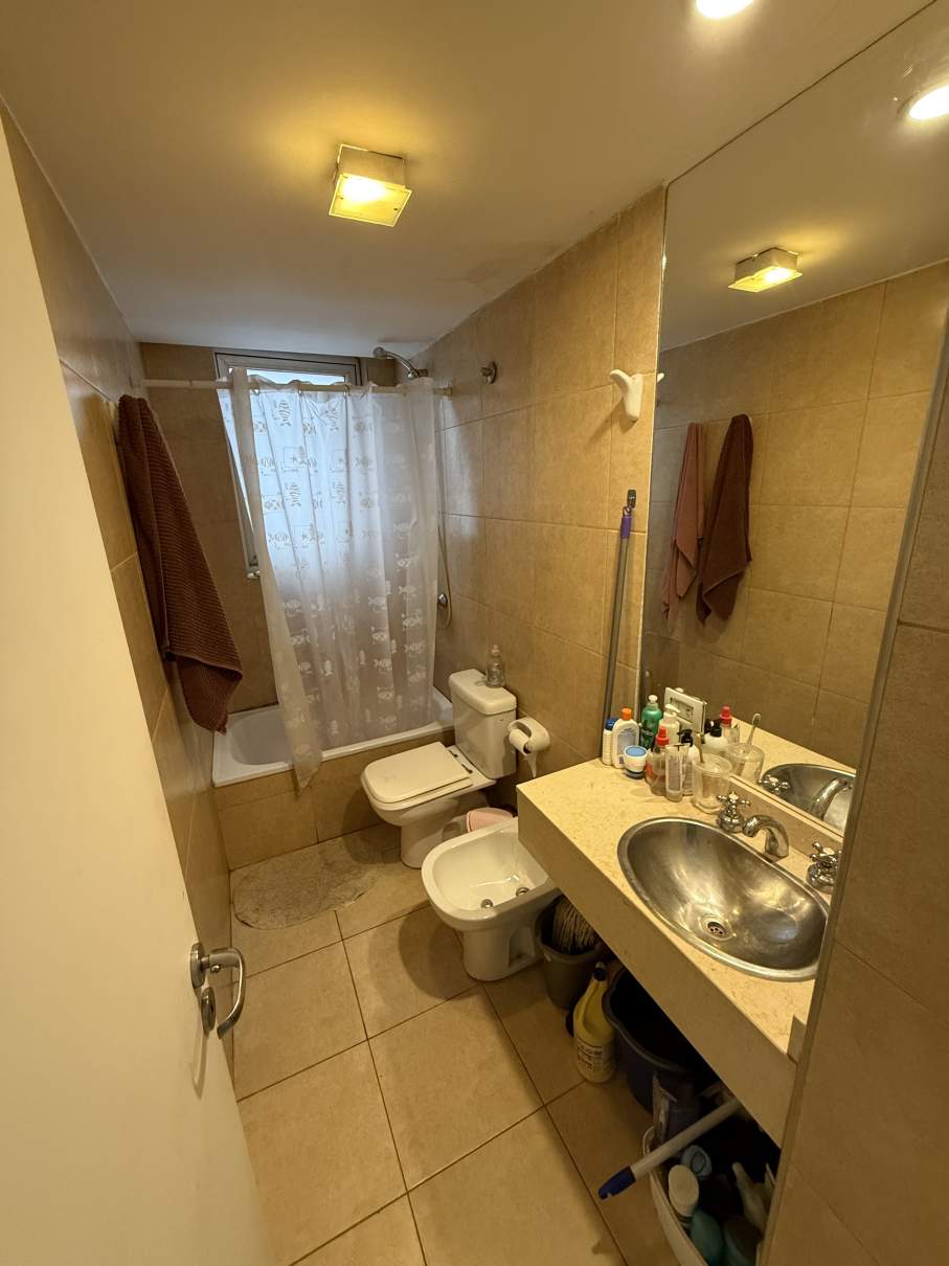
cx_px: 474
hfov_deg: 85.7
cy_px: 633
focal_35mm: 14
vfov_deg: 102.1
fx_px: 512
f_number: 2.2
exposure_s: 1/50
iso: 500
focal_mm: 2.22
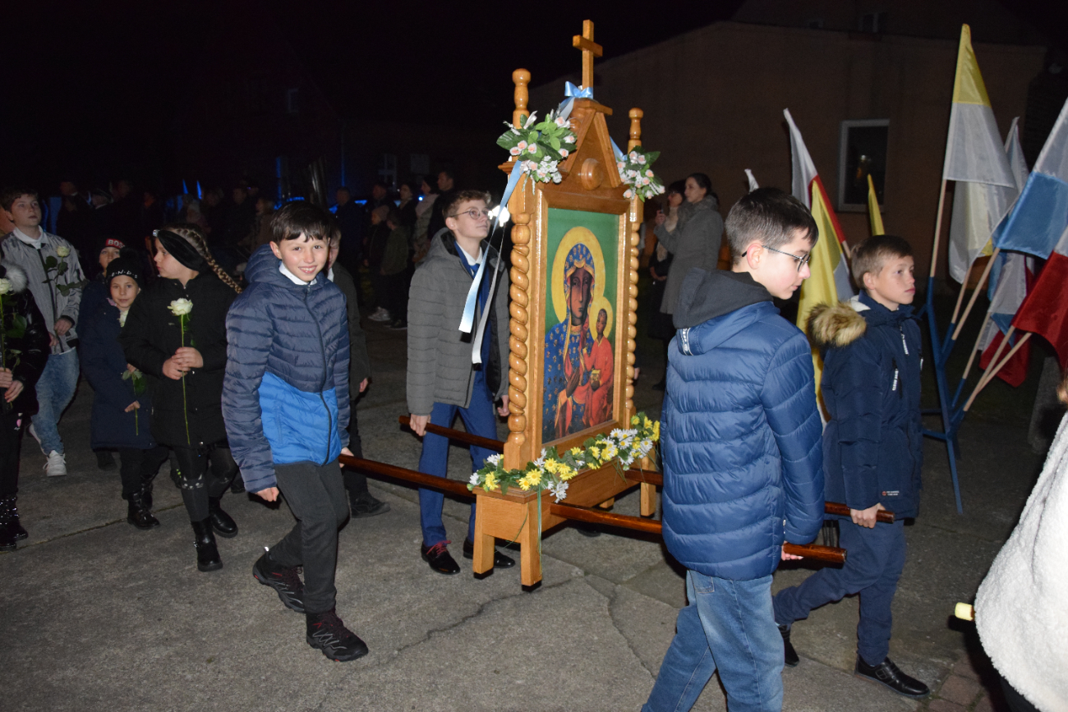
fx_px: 801
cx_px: 534
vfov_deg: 47.9
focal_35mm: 27
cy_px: 356
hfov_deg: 67.4
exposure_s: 1/60
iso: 3200
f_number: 3.5
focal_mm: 18
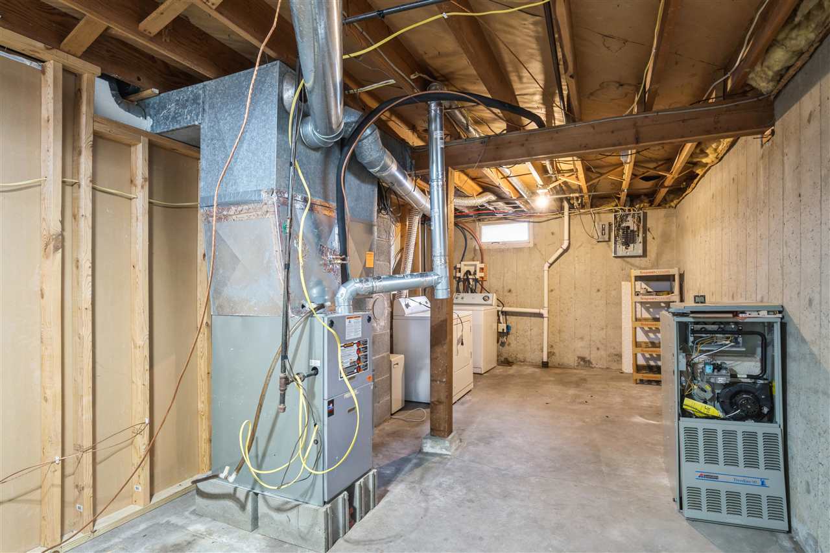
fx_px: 415
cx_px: 415
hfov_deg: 90.0
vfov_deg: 67.4
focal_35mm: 18
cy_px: 276
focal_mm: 18
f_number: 8
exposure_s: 1/2
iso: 400
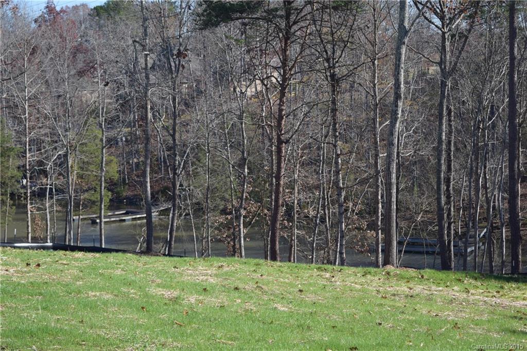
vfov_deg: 18.9
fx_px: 1054
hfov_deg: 28.1
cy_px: 176
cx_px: 264
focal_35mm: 72
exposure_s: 1/500
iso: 200
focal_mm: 48
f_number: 5.3
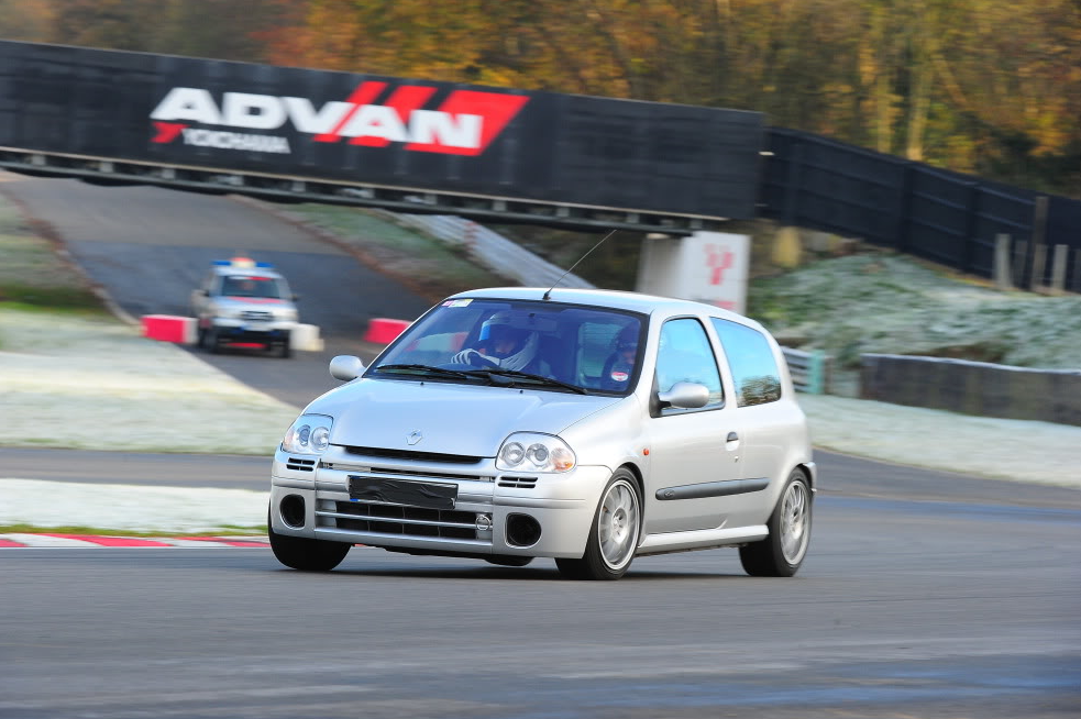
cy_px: 353
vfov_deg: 6.0
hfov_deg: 9.0
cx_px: 525
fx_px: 6872
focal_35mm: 229
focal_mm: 220
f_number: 11
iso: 1000
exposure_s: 1/160
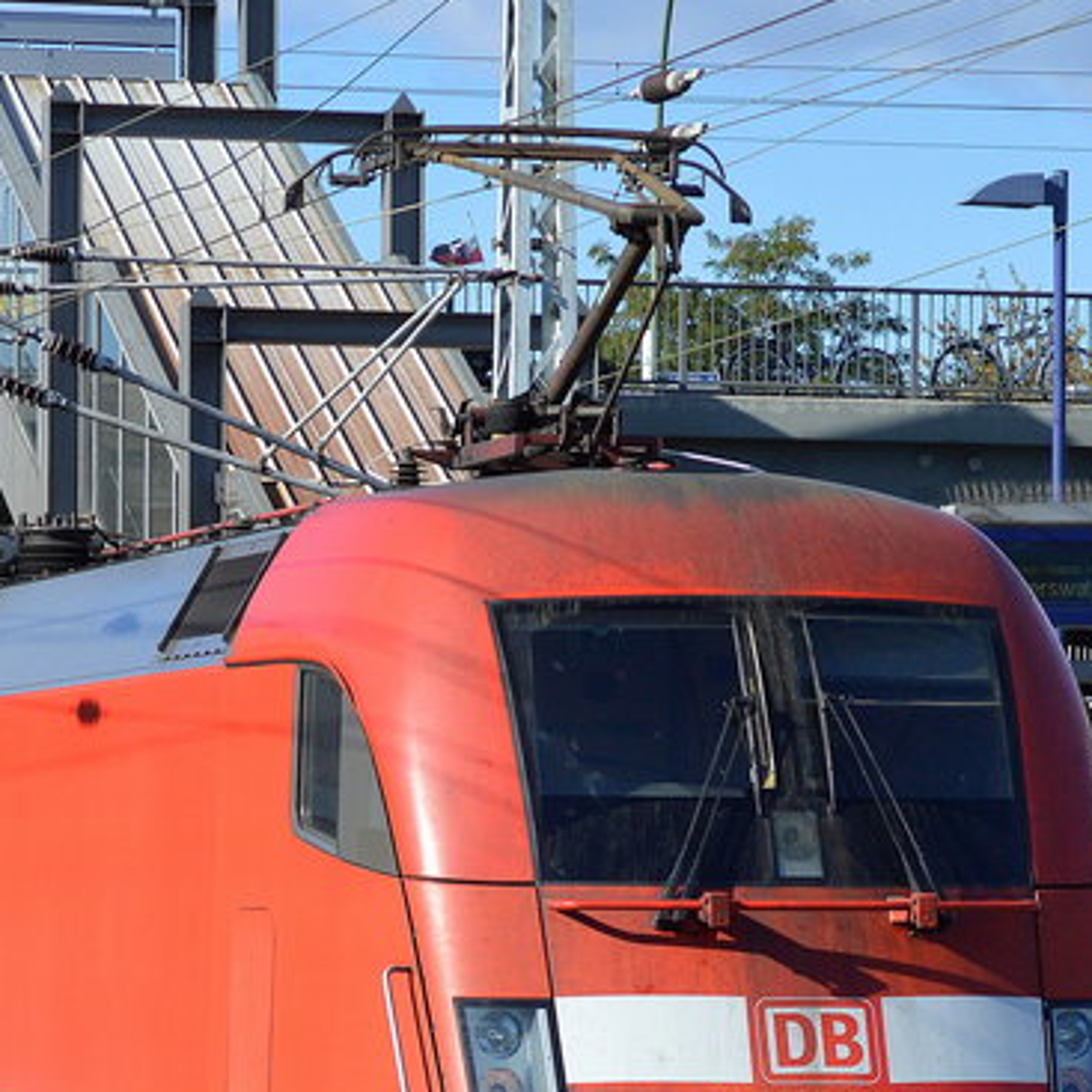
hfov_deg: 9.3
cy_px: 861
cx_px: 298
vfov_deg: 9.3
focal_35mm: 187
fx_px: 6688
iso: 400
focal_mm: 45
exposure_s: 1/1600
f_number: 5.6
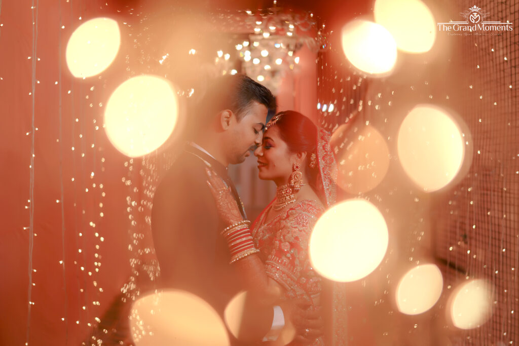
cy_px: 173
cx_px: 260
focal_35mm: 35
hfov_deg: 54.4
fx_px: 505
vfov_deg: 37.9
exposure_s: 1/250
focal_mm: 35
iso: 50
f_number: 1.4
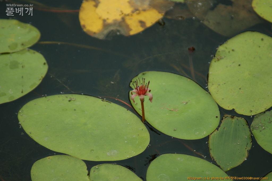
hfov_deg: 4.6
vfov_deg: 3.1
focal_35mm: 450
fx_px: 3400
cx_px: 136
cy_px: 90
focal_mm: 300
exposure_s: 1/640
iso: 200
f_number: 5.6
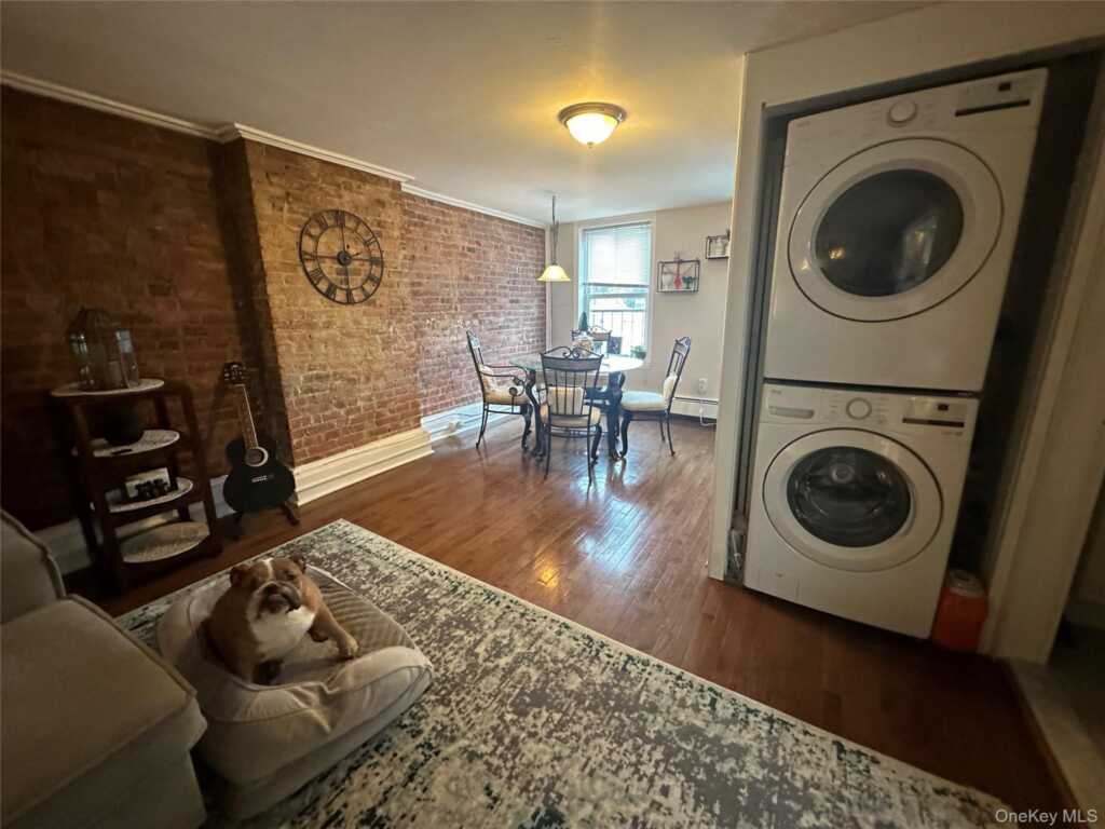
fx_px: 447
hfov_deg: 102.1
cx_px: 552
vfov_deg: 85.7
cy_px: 414
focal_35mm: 14
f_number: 2.2
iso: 640
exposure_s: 1/60
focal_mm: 2.22
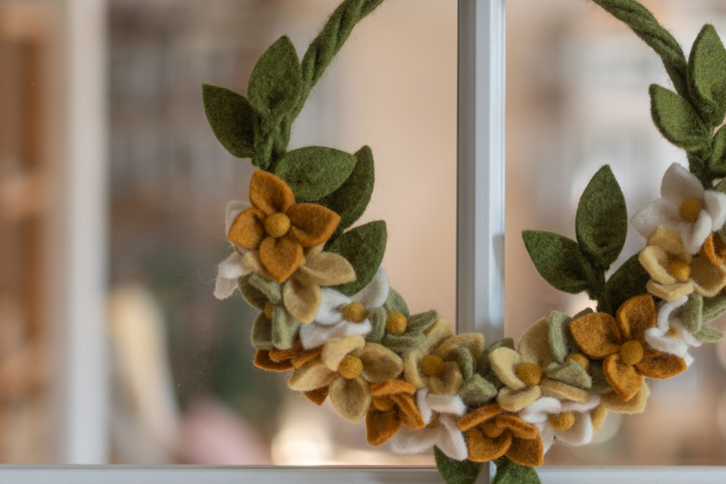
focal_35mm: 84
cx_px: 482
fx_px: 1694
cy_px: 166
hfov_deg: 24.1
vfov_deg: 16.2
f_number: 1.8
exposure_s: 1/320
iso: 200
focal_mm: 50
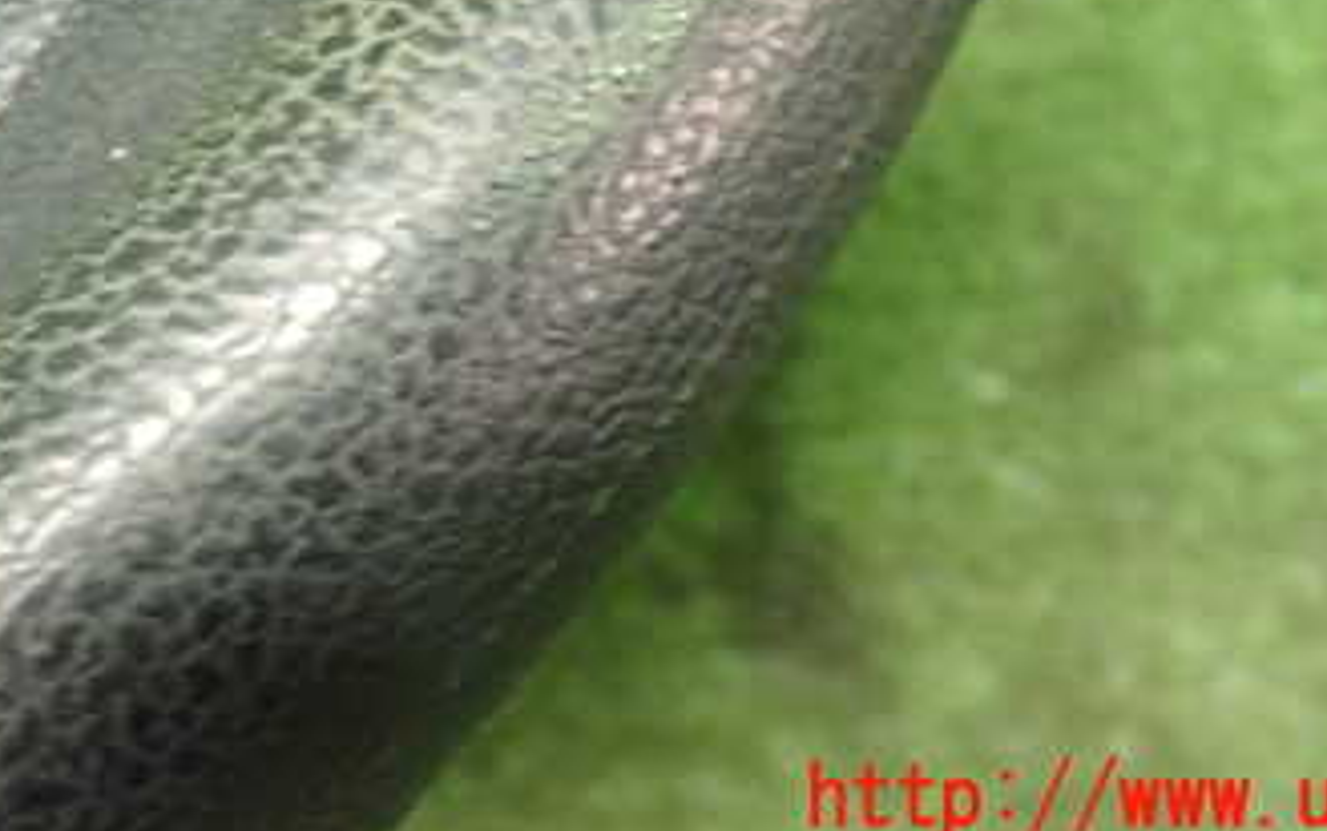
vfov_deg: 21.4
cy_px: -56
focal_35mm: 58
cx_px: 508
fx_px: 2099
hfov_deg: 34.9
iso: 640
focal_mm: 5.4
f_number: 2.3
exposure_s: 1/30
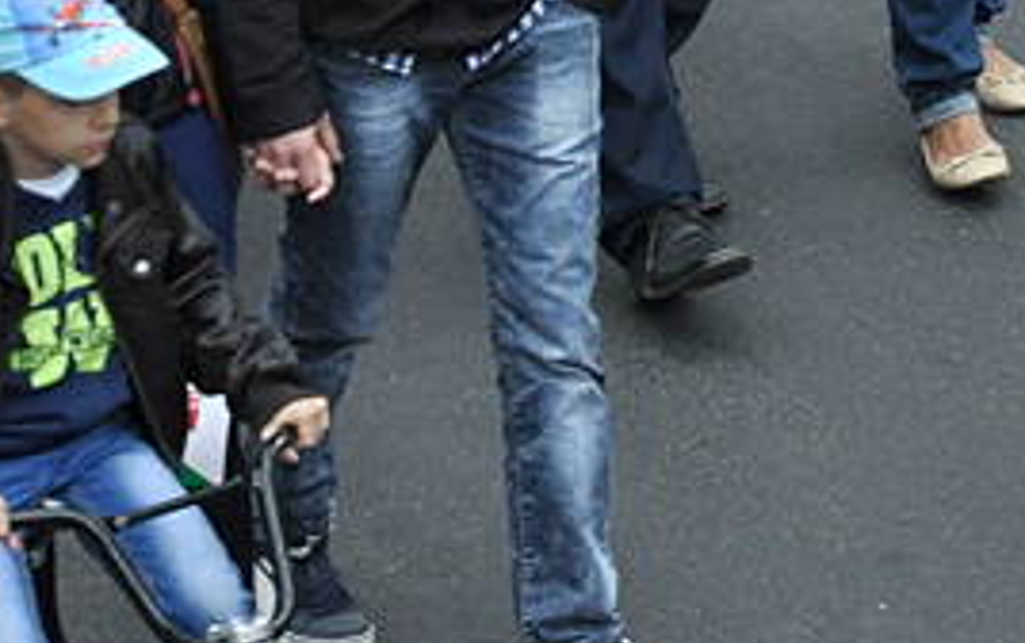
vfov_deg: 3.4
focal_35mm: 387
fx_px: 10820
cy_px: -147
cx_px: 1618
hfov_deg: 5.4
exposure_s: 1/800
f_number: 7.1
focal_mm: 80
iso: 1250
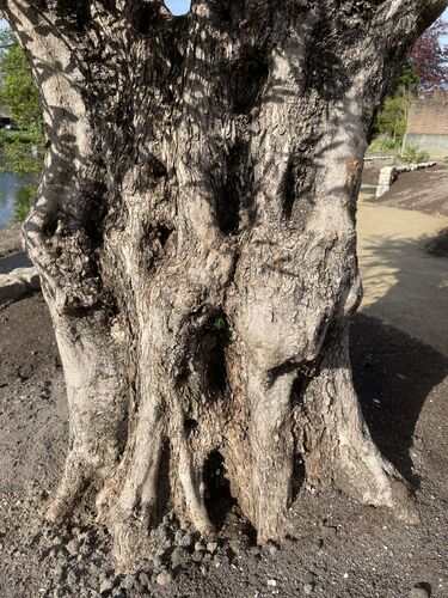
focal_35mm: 26
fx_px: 449
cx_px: 224
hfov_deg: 53.1
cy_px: 299
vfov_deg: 67.3
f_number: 1.6
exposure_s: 1/2212
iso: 32
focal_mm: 4.2
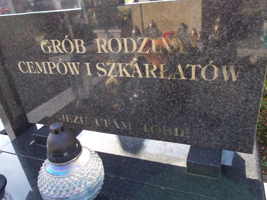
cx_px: 134
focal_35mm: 30
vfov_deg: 46.8
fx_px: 231
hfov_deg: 60.0
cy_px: 100
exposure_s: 1/125
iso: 80
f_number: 3.4
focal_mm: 5.3
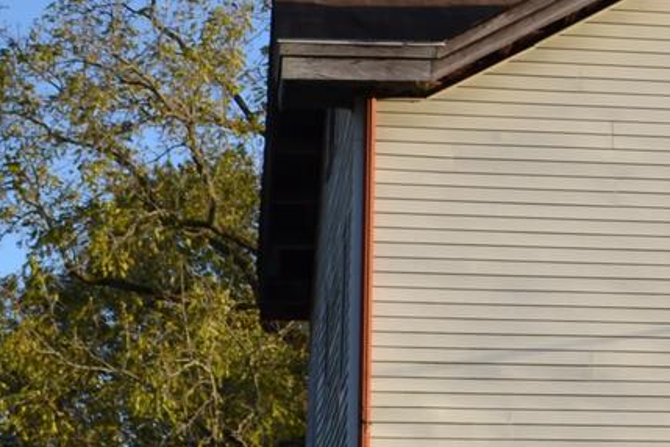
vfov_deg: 10.6
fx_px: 2401
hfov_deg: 15.4
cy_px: 116
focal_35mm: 129
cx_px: 776
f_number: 7.1
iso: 100
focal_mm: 18
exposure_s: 1/200
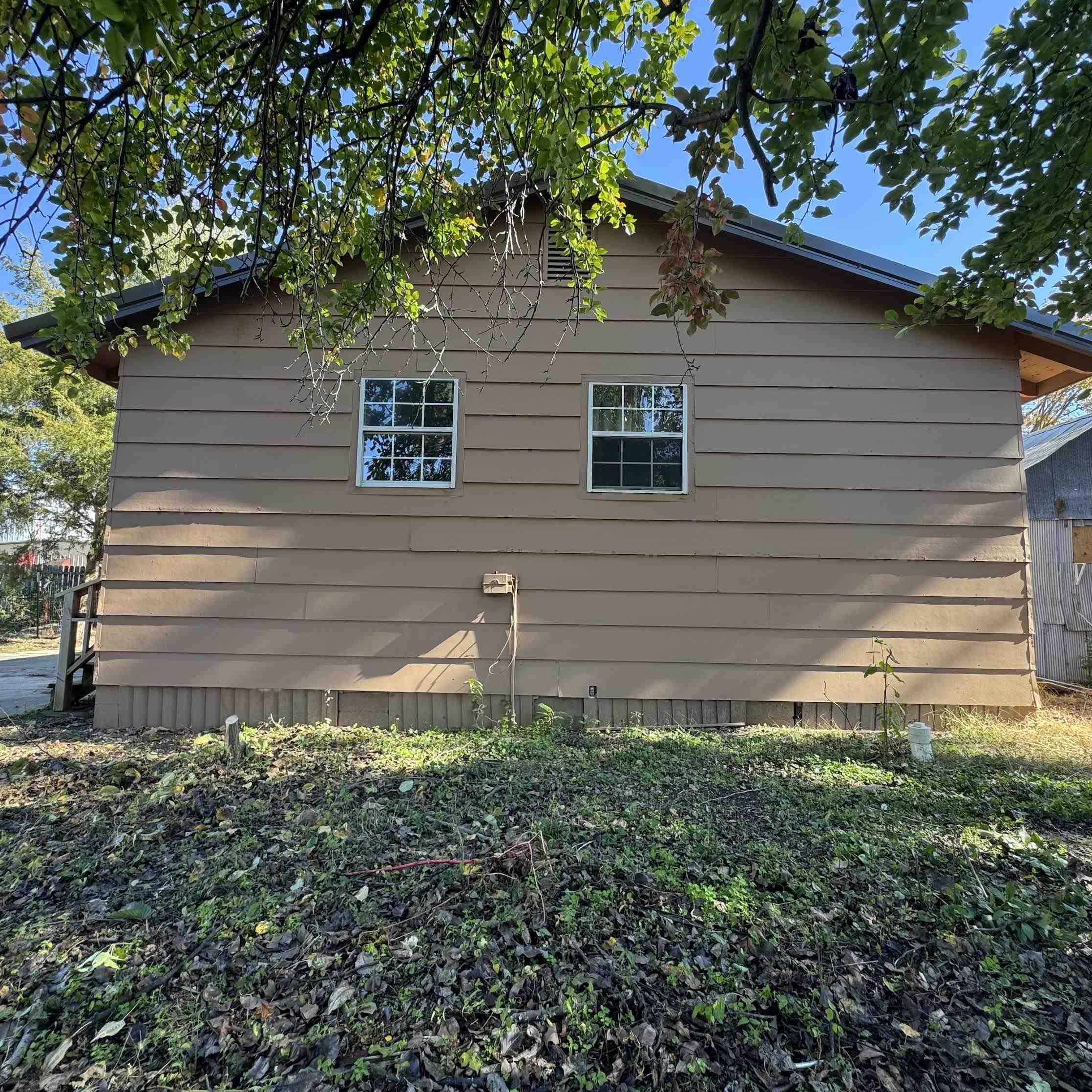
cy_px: 546
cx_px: 547
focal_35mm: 17
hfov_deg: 84.0
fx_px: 607
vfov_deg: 84.0
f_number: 2.2
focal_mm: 2.22
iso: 40
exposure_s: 1/121
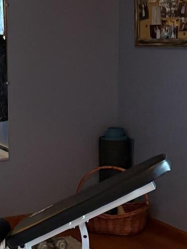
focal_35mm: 95
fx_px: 684
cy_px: 93
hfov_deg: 15.4
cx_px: 20
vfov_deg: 20.6
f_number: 1.78
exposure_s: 1/60
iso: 640
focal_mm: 6.76
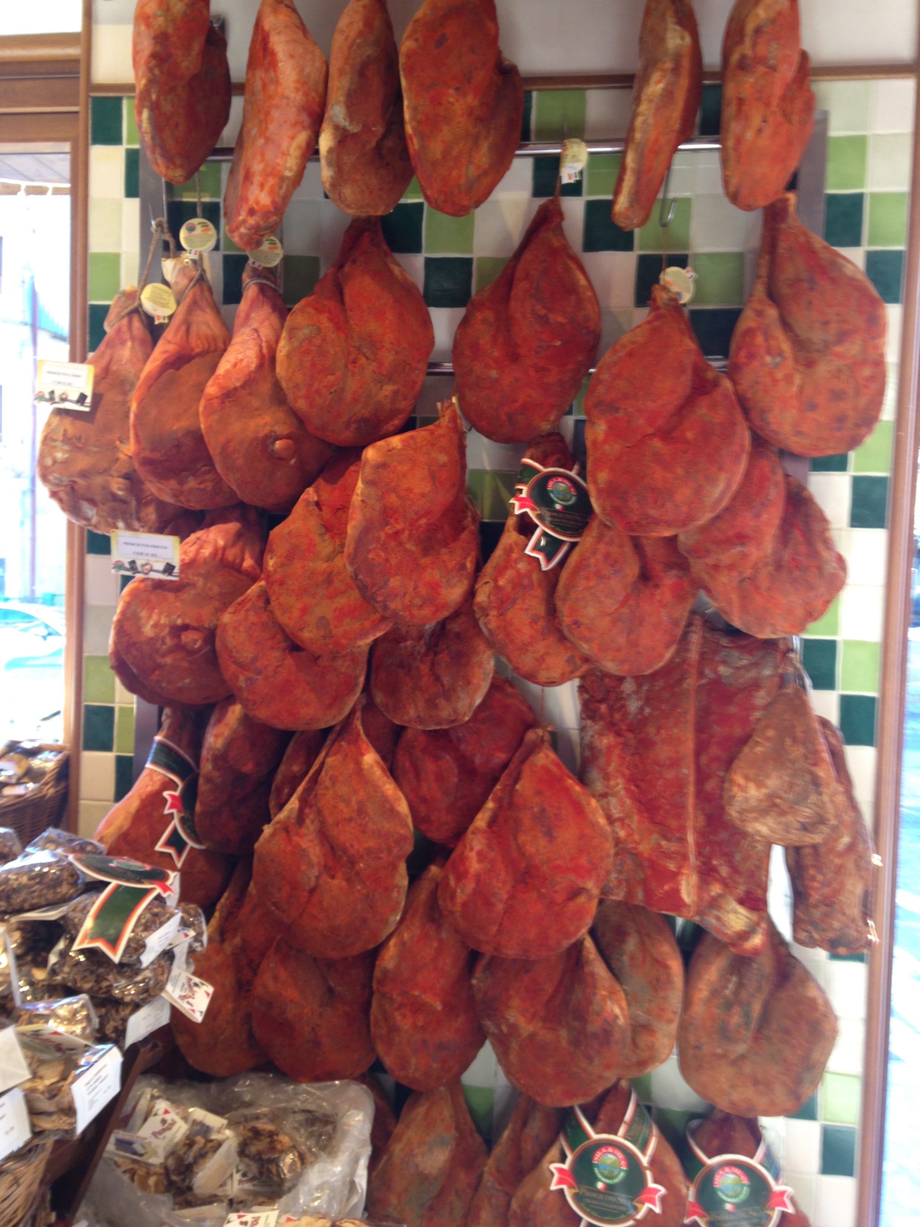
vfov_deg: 55.4
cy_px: 614
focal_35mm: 33
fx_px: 1169
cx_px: 460
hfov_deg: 42.9
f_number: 2.4
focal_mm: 4.12
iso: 50
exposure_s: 1/20
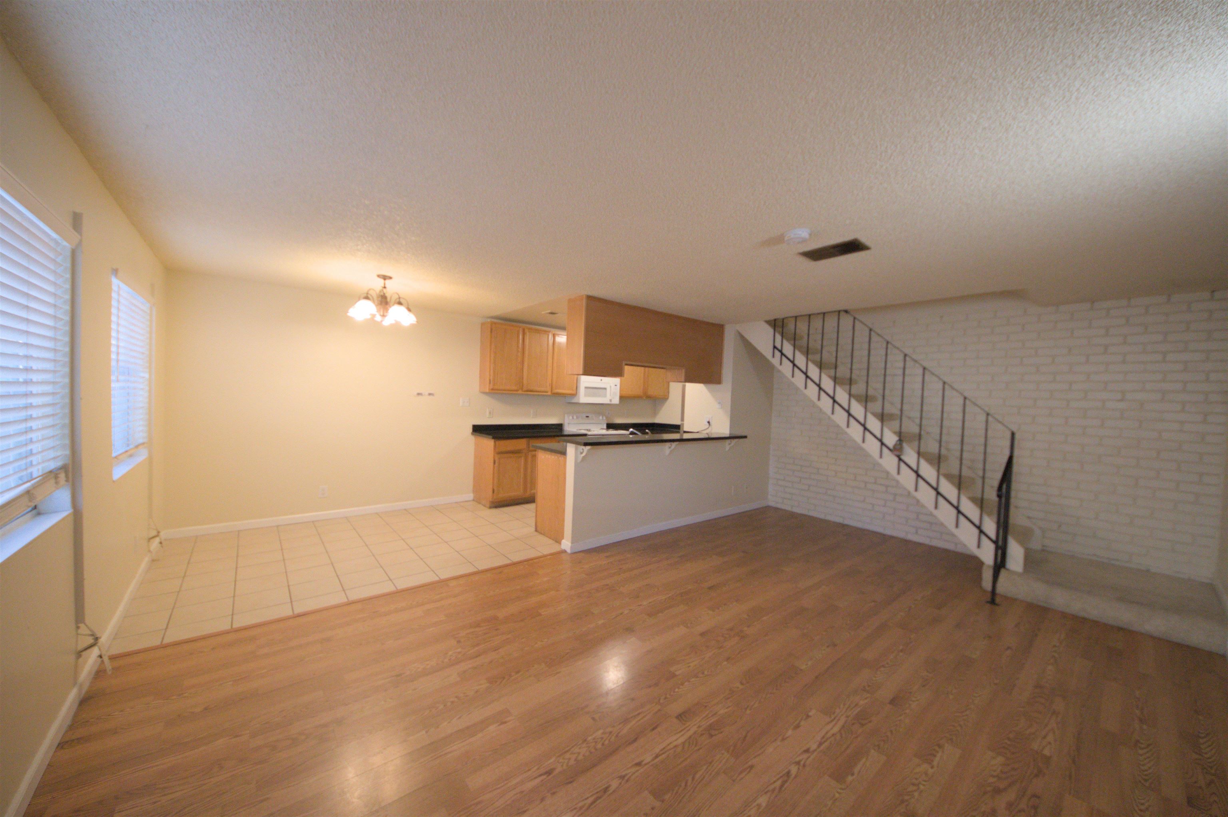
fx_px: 409
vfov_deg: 89.9
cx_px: 614
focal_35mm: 12
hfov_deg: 112.6
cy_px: 408
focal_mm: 8
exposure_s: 1/125
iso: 1400
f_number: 4.5
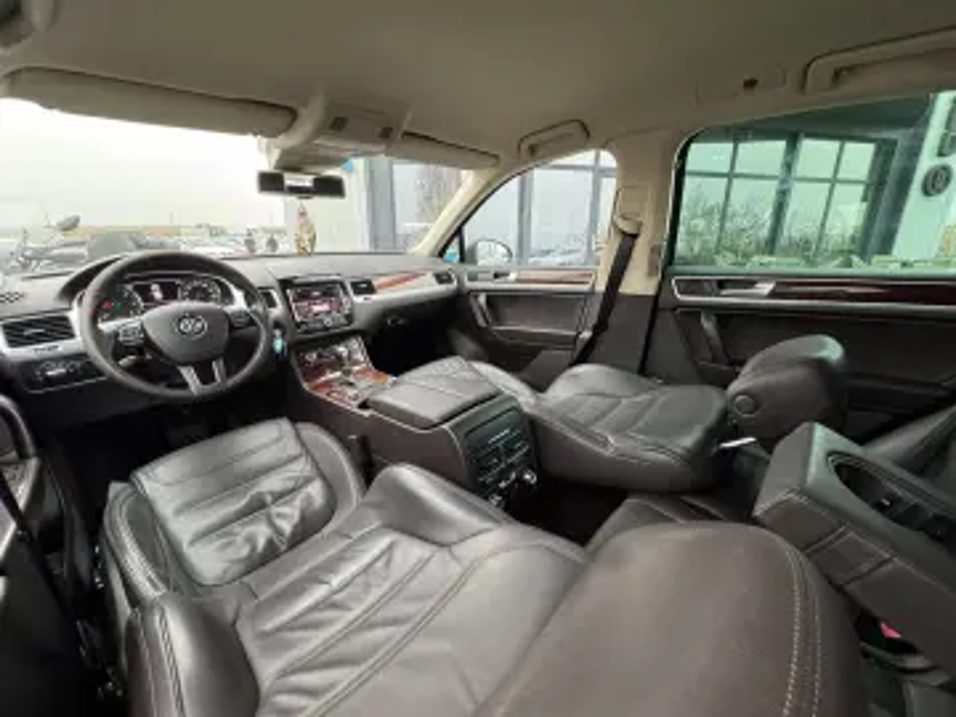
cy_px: 358
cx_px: 478
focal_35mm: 14
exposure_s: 1/65
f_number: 2.2
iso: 320
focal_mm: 2.22
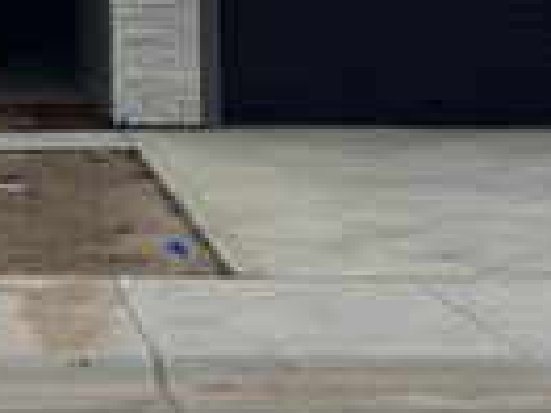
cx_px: -17
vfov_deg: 15.6
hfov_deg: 20.7
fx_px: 1448
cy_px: -86
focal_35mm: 91
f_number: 1.78
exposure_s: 1/5348
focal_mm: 6.76
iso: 80
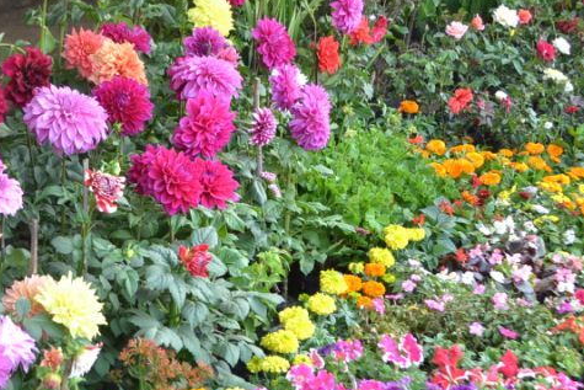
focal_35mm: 84
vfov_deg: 16.2
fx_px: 1363
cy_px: 258
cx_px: 189
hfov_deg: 24.1
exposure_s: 1/100
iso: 400
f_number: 4.5
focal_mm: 26
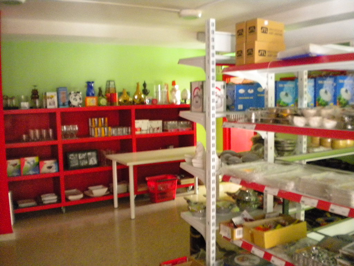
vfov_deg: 40.7
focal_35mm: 35
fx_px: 358
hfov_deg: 52.6
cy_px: 133
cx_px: 177
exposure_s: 1/6
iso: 800
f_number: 3.1
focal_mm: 6.3
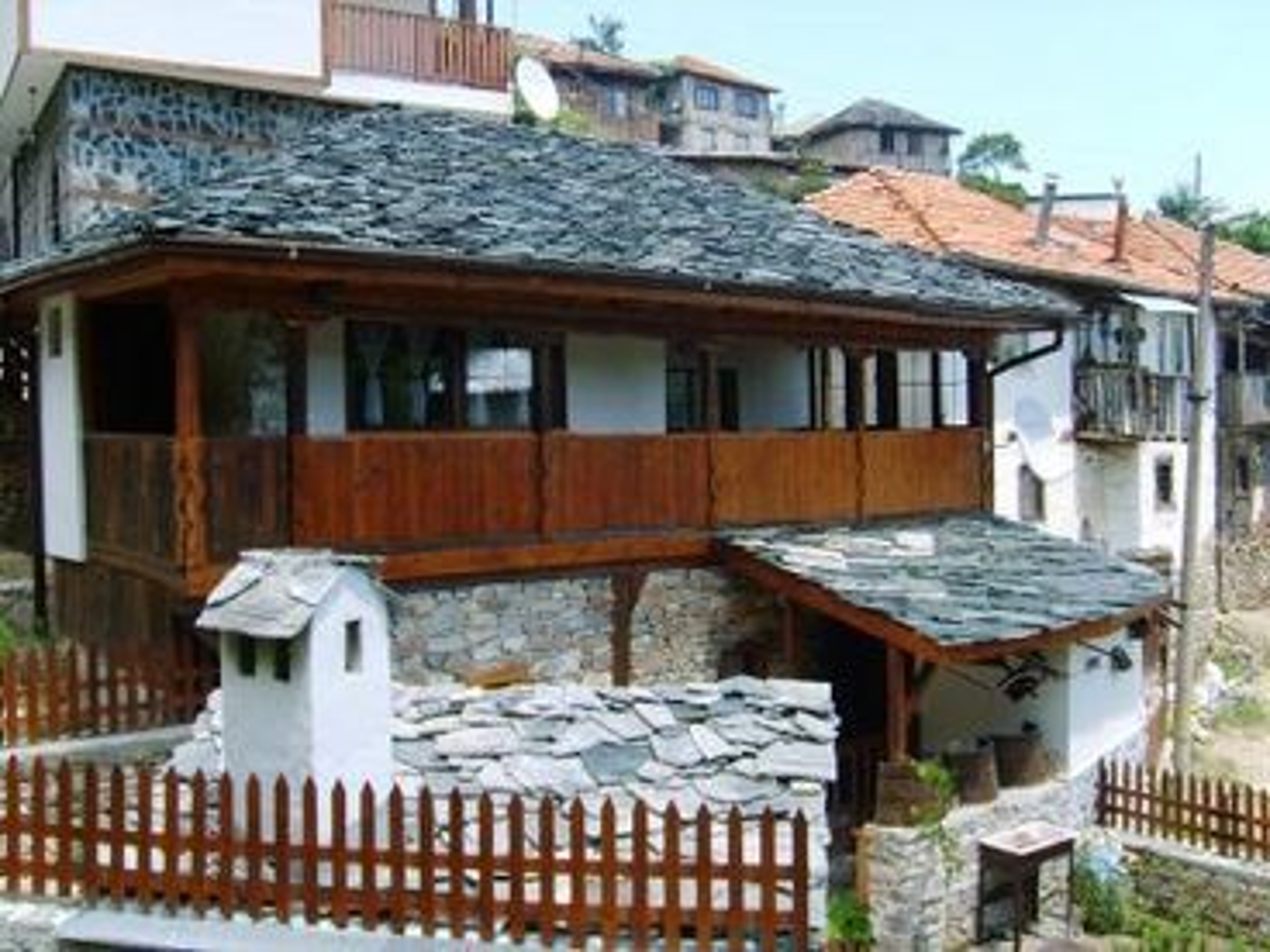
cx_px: 635
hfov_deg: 52.6
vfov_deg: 40.7
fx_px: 1284
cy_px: 476
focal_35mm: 35
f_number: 2.8
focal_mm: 5.8
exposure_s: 1/250
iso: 50
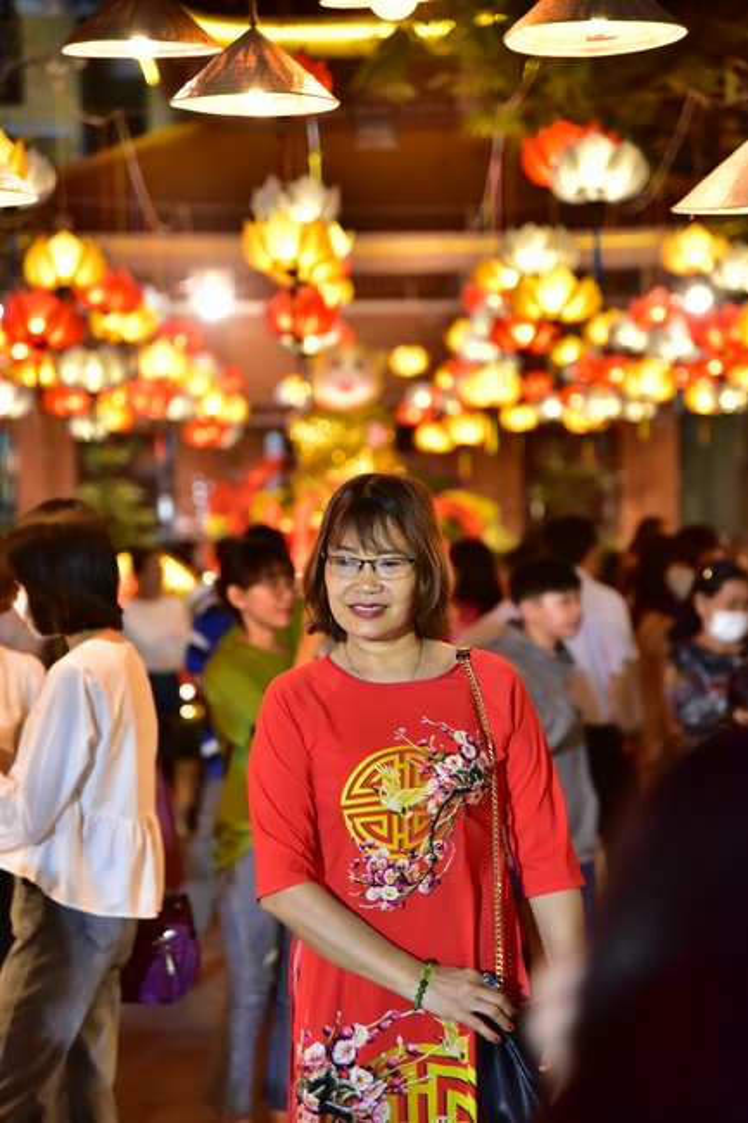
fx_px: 3274
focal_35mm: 105
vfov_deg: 19.5
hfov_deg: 13.0
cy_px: 562
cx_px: 374
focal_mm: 105
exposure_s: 1/125
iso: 5000
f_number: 4
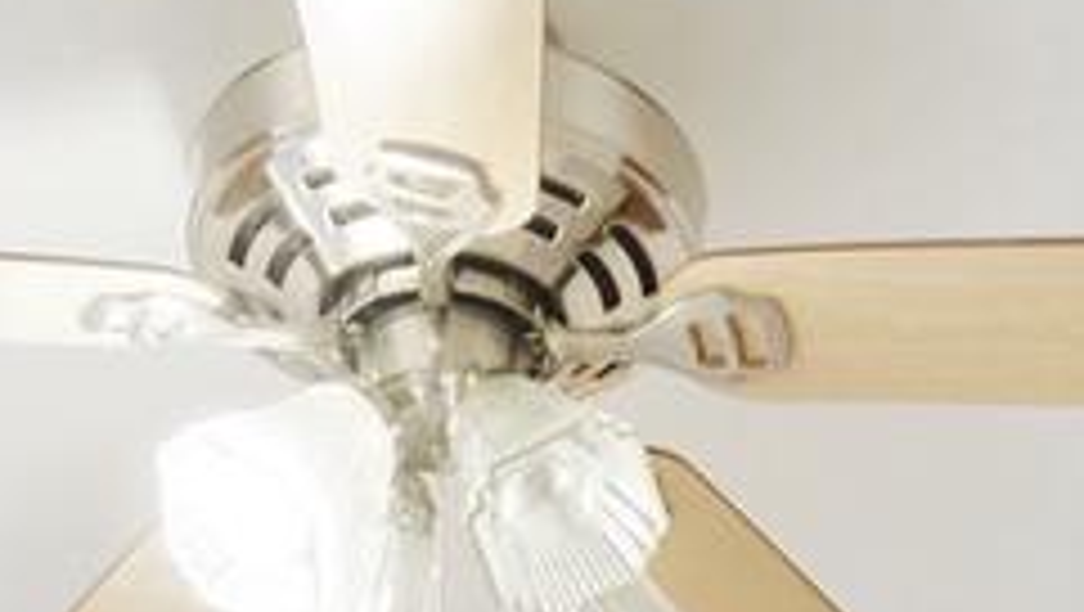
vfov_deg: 9.2
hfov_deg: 21.2
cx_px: 747
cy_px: 1953
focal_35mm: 100
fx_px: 2877
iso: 1250
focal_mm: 16
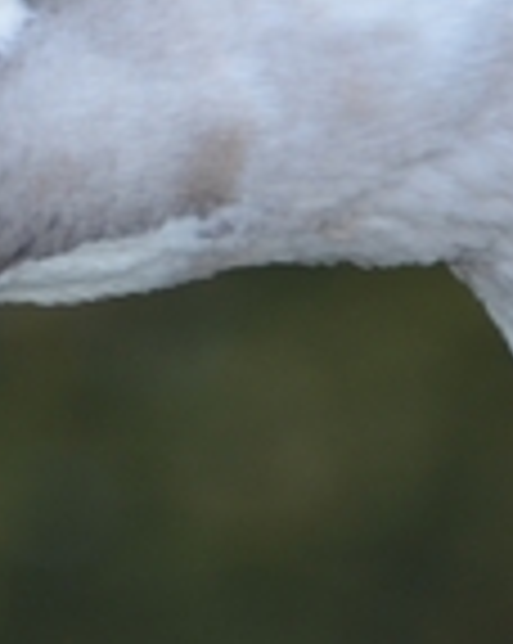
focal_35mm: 1180
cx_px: 126
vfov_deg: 1.6
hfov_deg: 1.3
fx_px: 22443
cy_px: 250
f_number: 5.6
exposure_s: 1/125
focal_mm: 200
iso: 140
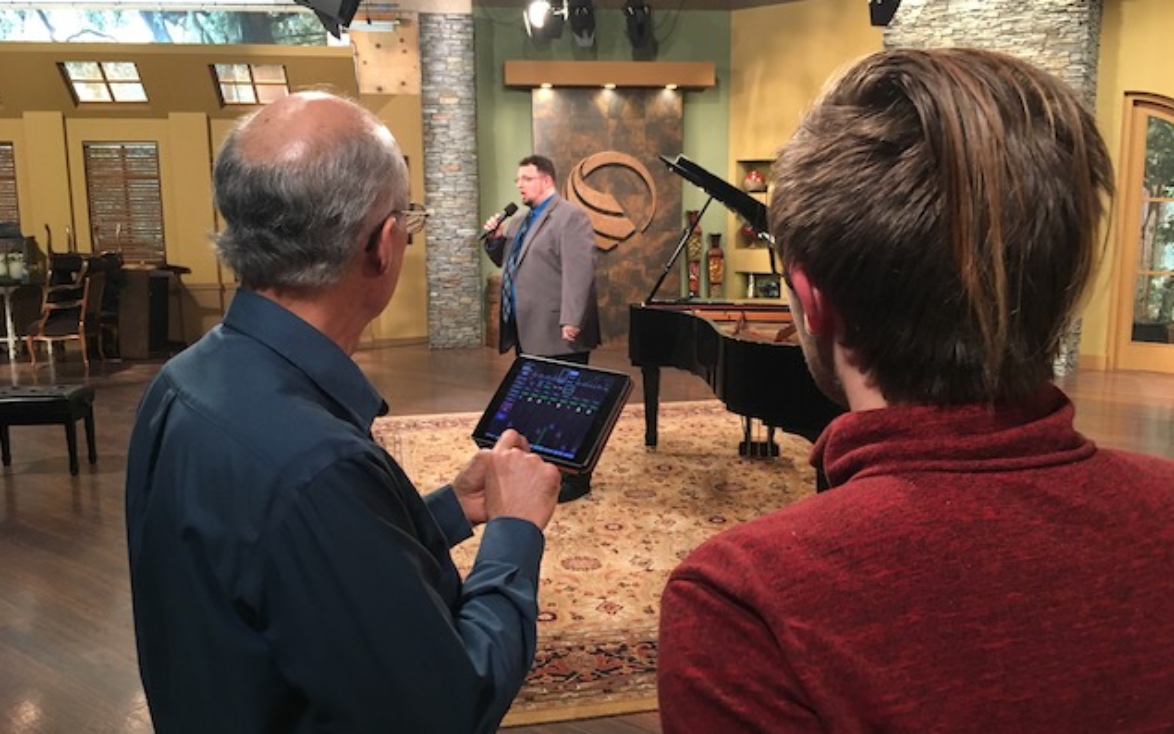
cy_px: 357
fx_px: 992
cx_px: 586
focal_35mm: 31
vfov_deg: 40.6
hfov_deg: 61.2
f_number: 2.2
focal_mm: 4.15
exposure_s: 1/30
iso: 160
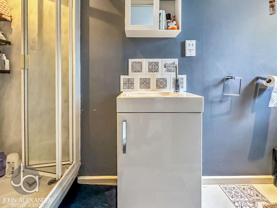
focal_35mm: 14
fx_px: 112
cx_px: 138
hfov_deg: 102.1
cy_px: 104
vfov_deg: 85.7
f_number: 2.2
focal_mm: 2.22
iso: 800
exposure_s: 1/50
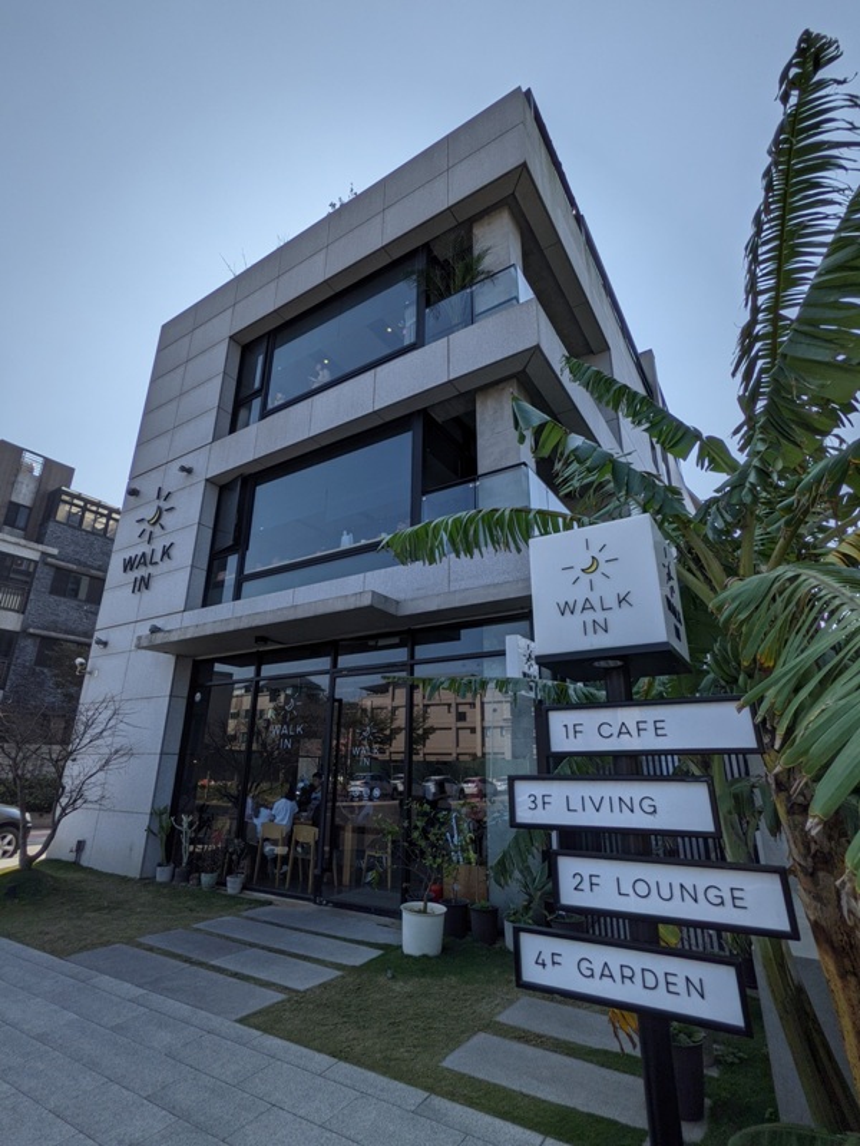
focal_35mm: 16
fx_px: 530
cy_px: 573
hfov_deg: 78.1
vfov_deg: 94.5
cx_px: 430
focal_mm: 2.22
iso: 38
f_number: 2.2
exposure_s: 1/2268
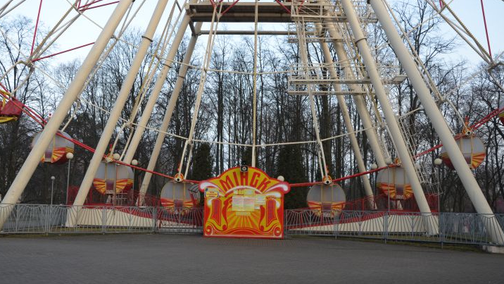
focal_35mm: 34
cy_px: 157
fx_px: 448
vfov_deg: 35.1
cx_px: 249
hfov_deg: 58.7
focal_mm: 21
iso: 360
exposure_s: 1/125
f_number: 5.6
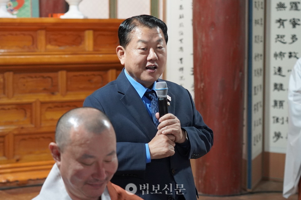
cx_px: 150
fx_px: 853
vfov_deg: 13.4
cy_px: 100
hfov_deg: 20.0
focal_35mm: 102
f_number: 4
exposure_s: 1/160
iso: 4000
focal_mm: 68
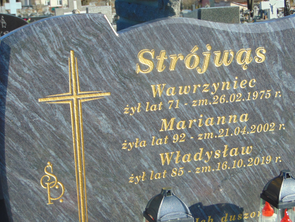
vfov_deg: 17.8
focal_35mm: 83
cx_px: 161
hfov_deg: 23.5
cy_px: 124
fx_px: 707
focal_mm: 12.8
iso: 80
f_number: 3.7
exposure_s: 1/400
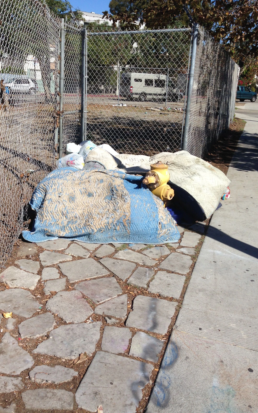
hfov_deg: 35.3
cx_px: 110
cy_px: 205
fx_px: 405
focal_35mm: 36
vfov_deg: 54.0
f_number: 2.4
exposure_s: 1/2262
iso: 50
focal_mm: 4.12
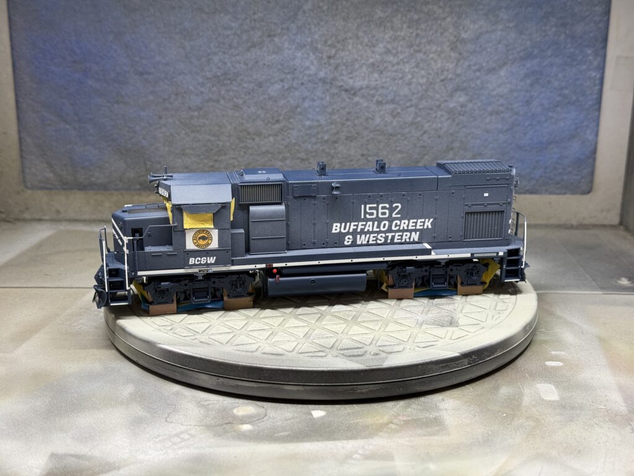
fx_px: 879
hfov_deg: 39.7
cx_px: 317
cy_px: 238
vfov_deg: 30.3
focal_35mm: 48
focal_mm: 6.76
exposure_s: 1/62
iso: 100
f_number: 1.78
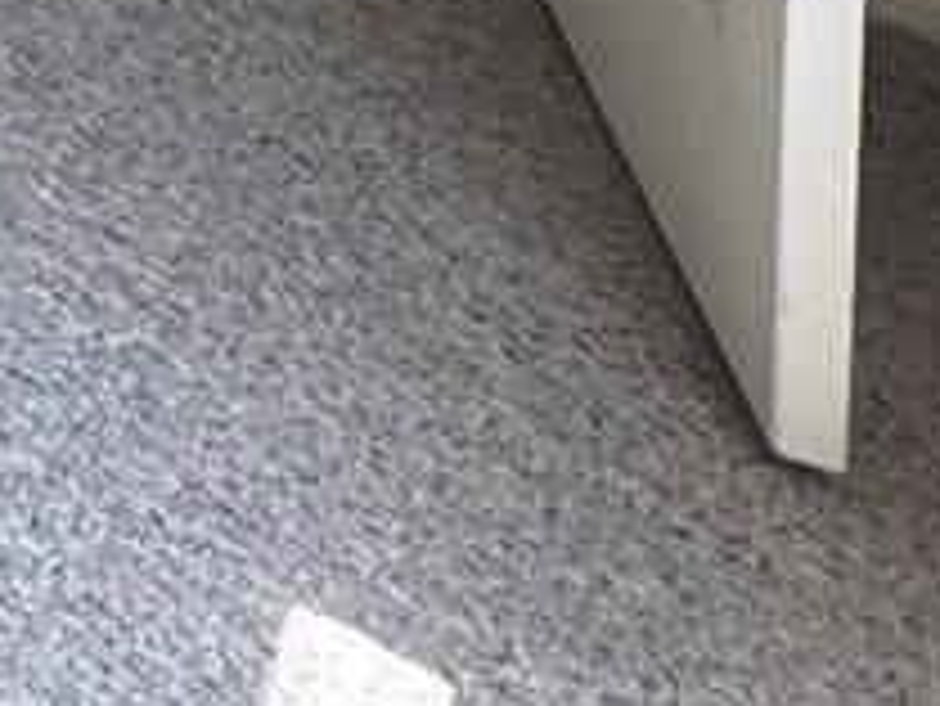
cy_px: -1758
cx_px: -1696
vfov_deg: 9.1
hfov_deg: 11.9
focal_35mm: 107
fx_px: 2907
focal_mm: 2.22
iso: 64
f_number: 2.2
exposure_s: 1/99
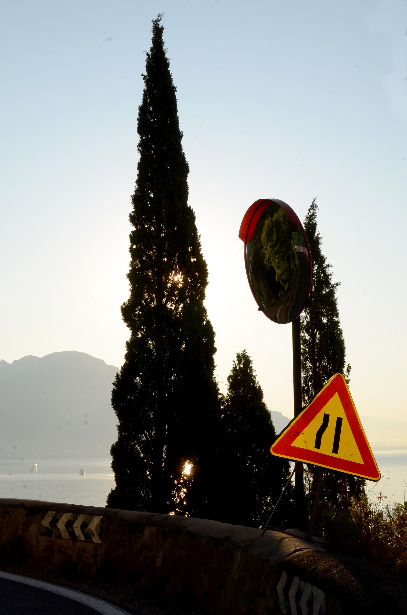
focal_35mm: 52
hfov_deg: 25.6
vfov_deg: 37.9
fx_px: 895
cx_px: 204
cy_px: 308
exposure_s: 1/80
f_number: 18
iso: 100
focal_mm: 35
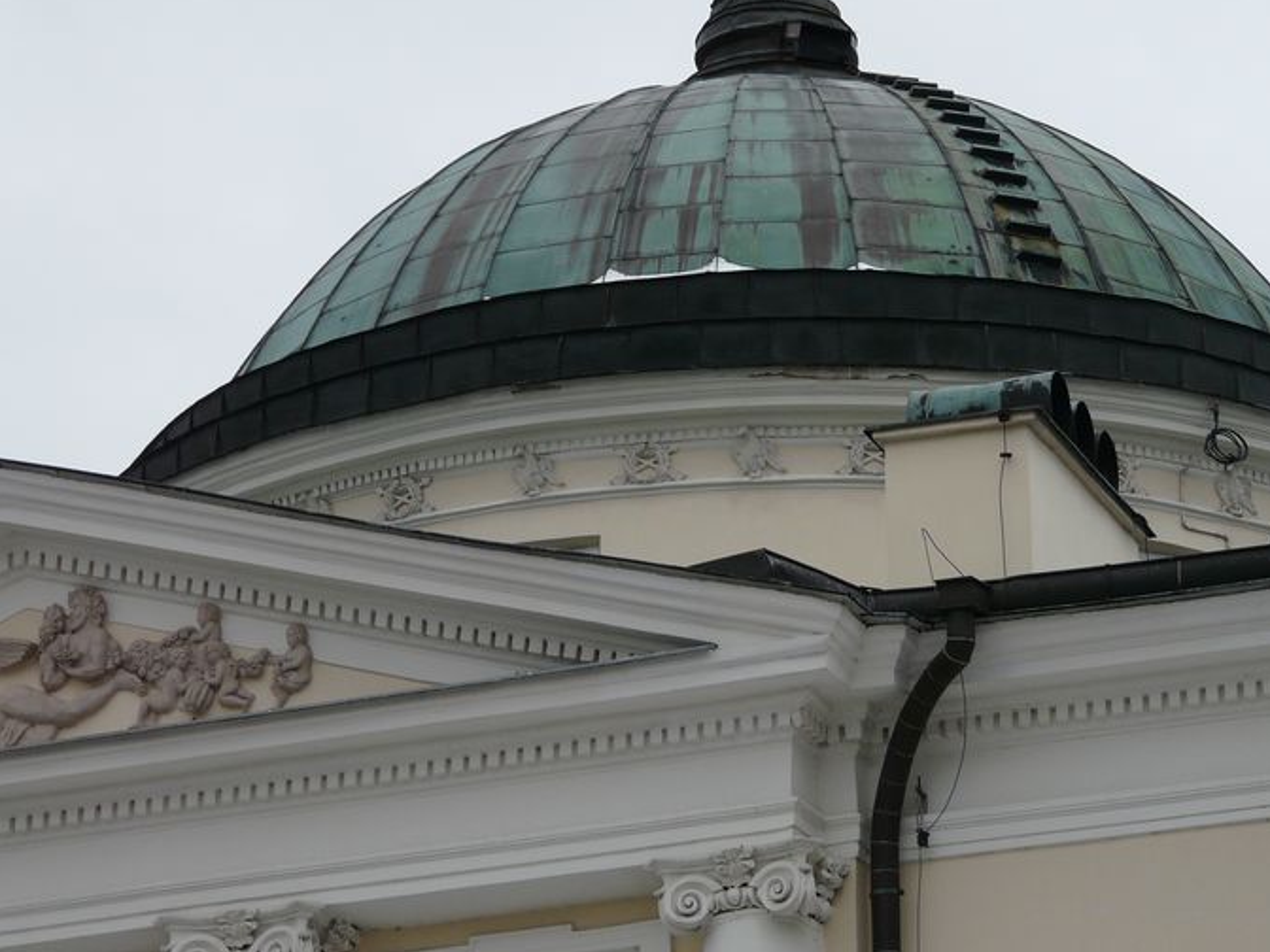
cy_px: 463
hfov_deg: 13.2
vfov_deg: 9.9
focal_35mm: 150
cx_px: 722
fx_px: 5503
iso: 100
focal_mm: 20.6
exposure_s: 1/160
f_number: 4
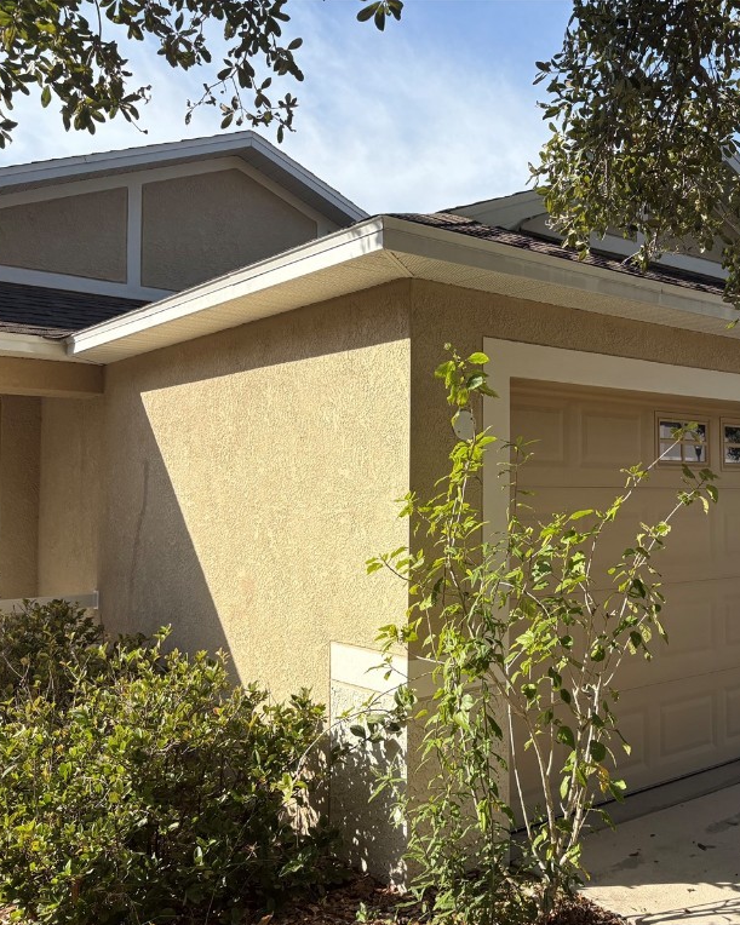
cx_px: 563
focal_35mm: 34
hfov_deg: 41.9
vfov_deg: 52.8
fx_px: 931
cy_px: 464
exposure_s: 1/2208
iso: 50
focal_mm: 5.96
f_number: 1.6
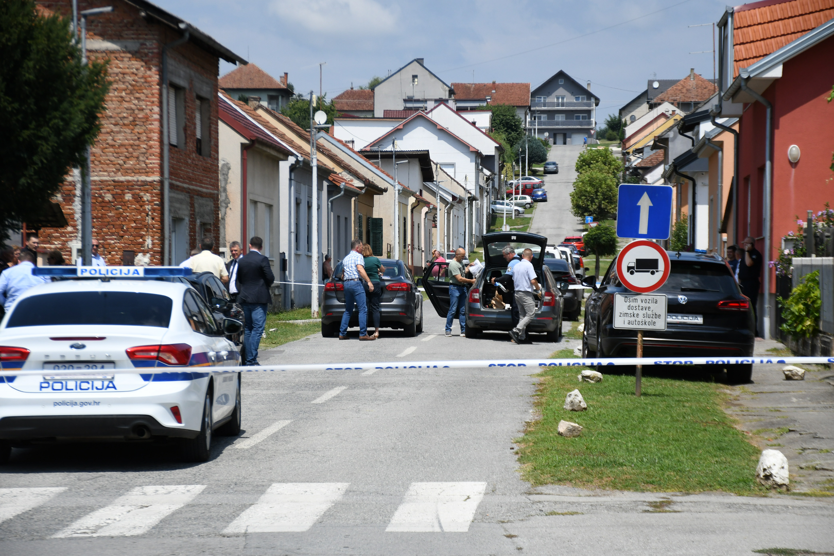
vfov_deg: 12.2
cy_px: 278
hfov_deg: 18.3
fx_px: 2594
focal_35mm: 112
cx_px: 417
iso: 400
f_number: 5
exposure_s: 1/3200
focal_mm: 75
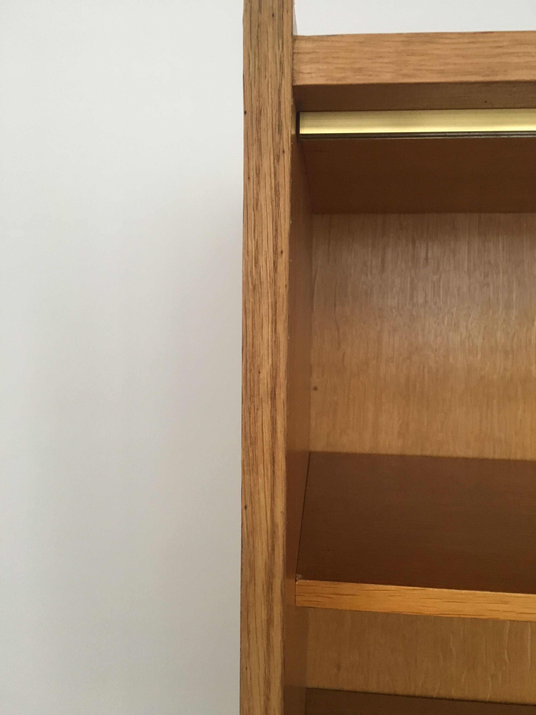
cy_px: 358
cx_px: 268
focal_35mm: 29
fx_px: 599
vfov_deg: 61.7
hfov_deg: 48.2
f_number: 2.2
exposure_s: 1/33
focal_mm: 4.15
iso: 200
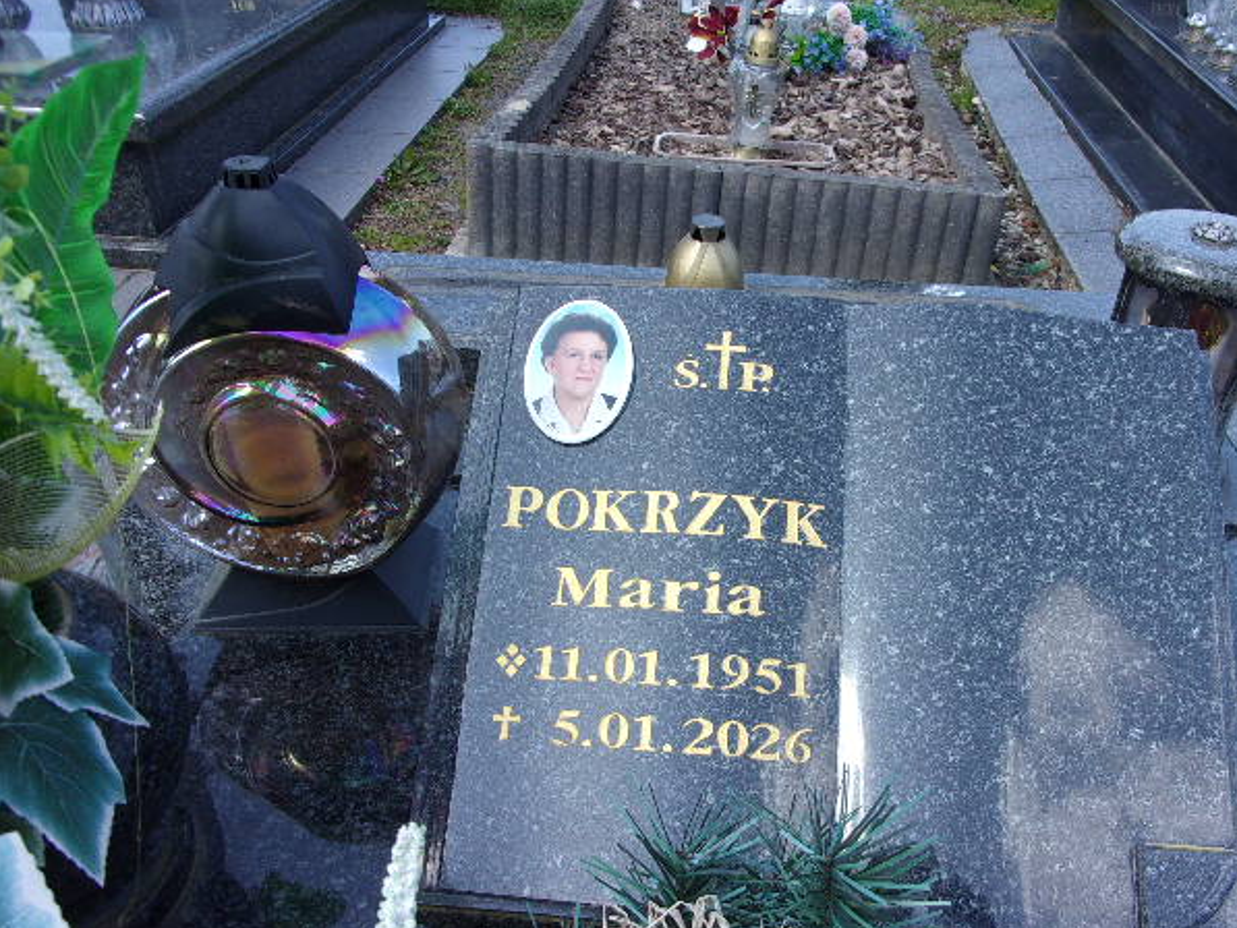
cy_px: 491
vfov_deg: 46.8
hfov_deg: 59.9
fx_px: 1072
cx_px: 659
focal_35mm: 30
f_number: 3.9
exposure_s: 1/170
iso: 80
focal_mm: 5.1
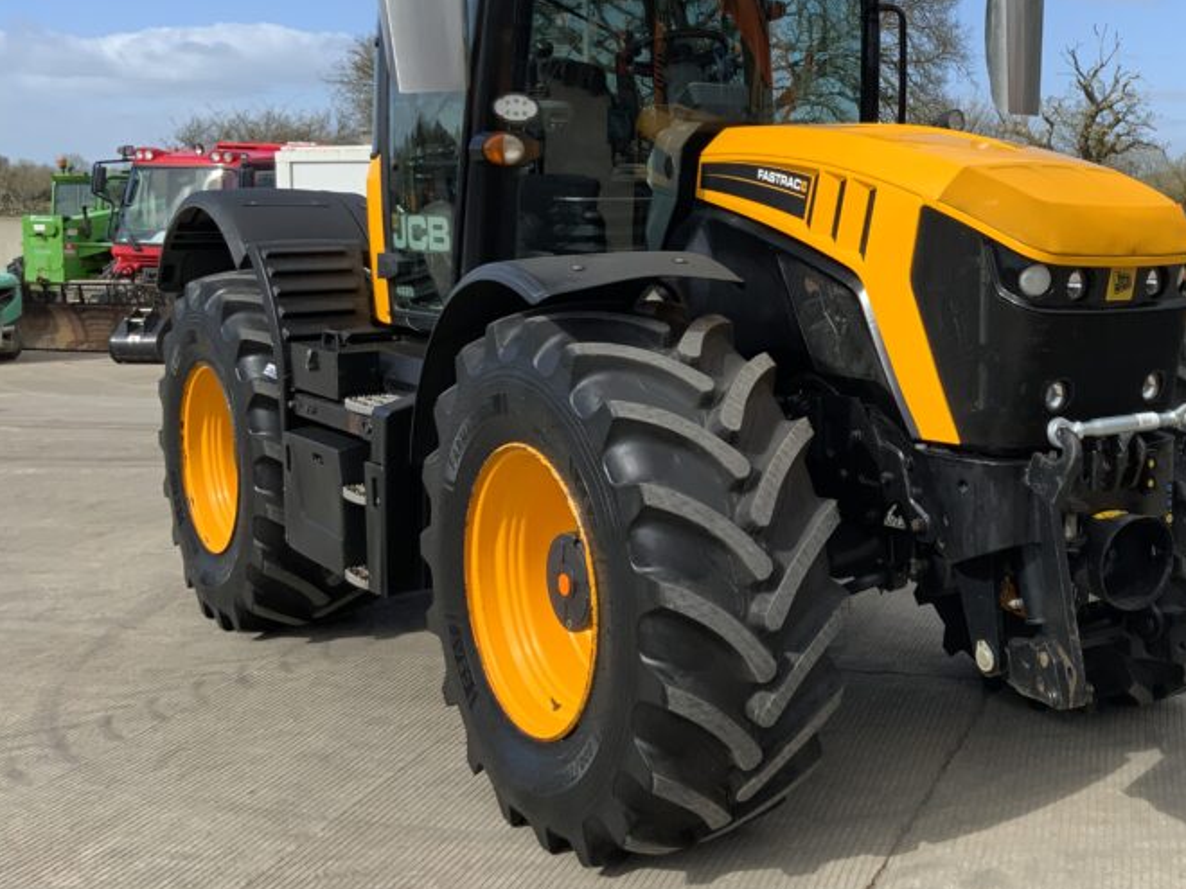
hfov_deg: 40.7
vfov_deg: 32.0
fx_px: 1542
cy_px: 311
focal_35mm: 45
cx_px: 913
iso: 16
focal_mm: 3
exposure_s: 1/1675
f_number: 1.8
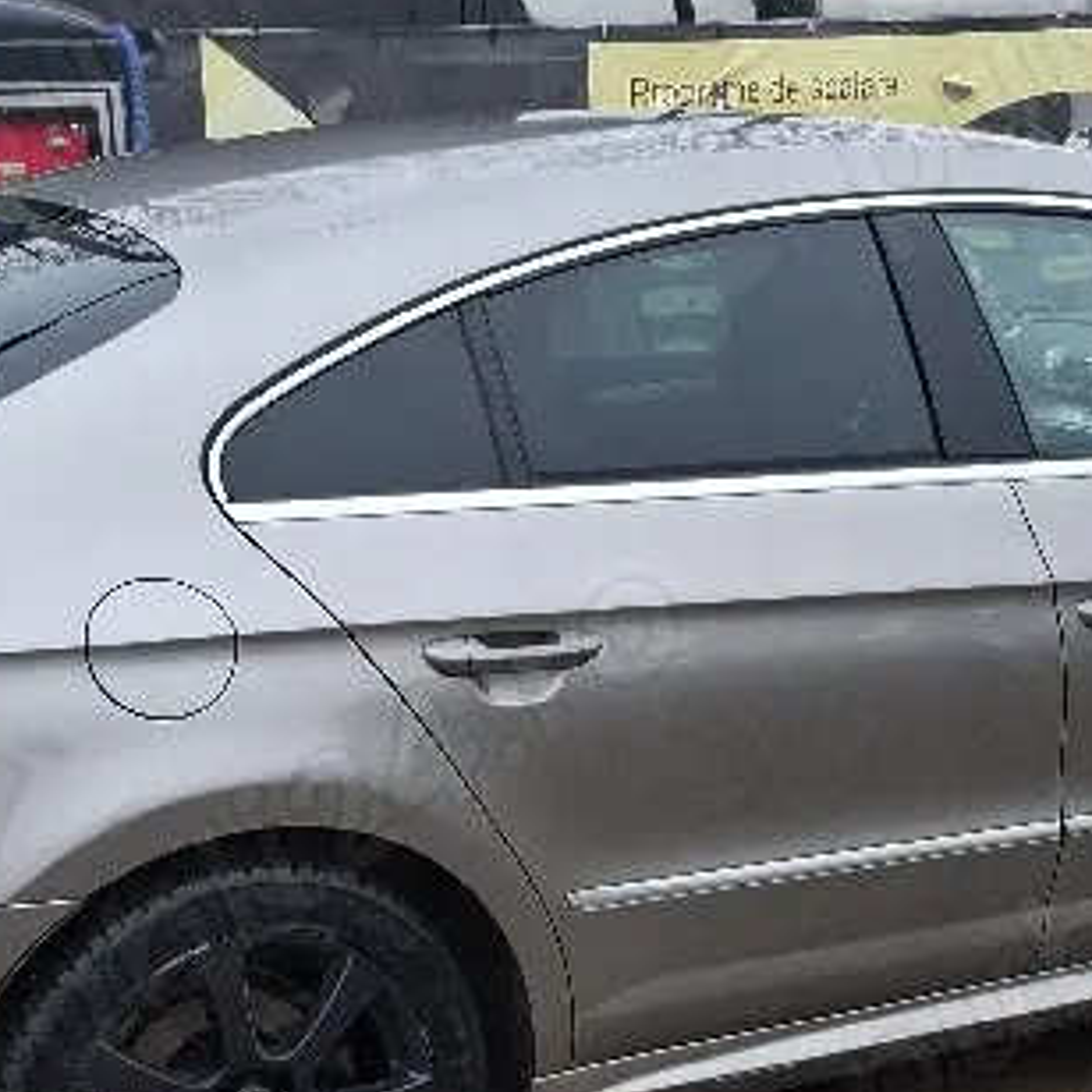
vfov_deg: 25.6
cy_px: 886
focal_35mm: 66
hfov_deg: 26.1
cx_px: 532
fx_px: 2356
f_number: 1.8
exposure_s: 1/476
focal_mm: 5.54
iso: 50
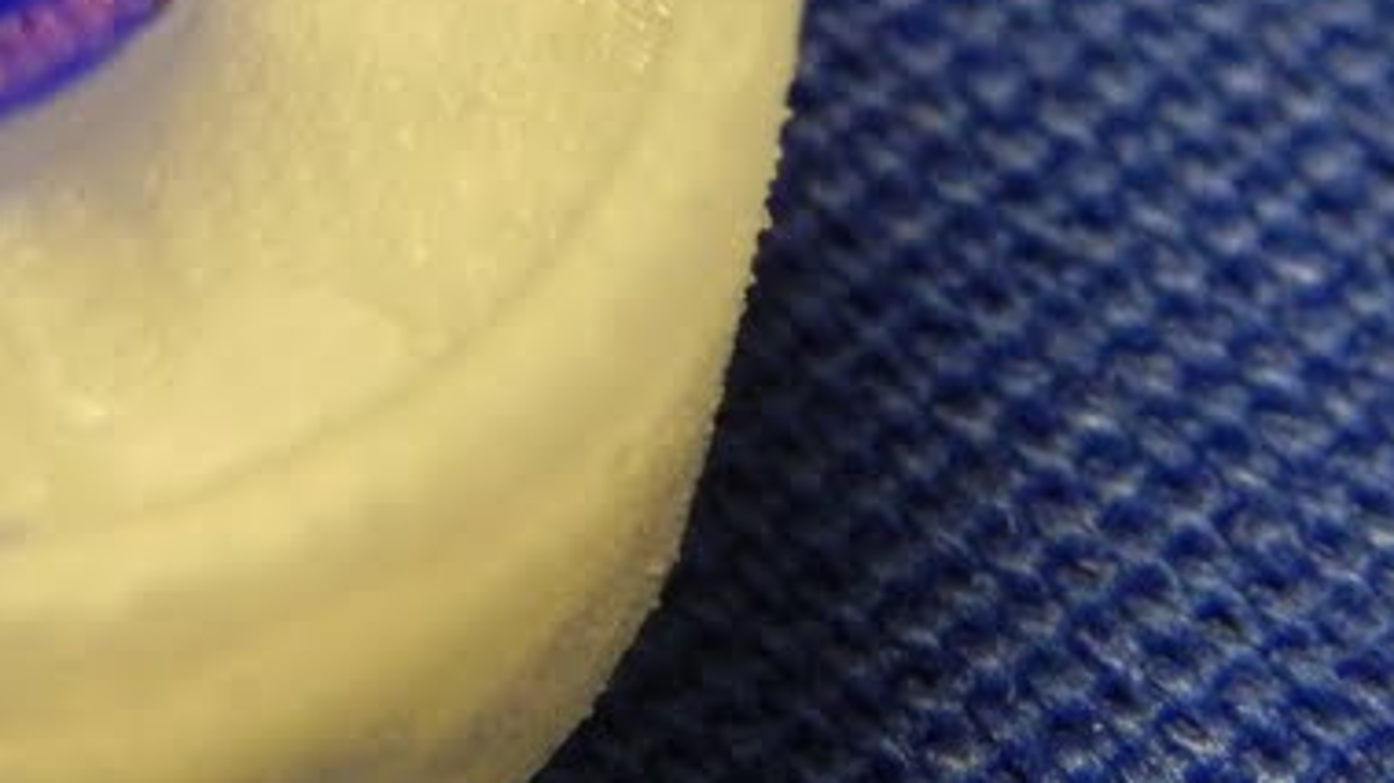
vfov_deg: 4.3
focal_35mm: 280
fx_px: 10348
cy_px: -55
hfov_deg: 7.7
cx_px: -121
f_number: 4
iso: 375
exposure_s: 1/30
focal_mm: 16.9
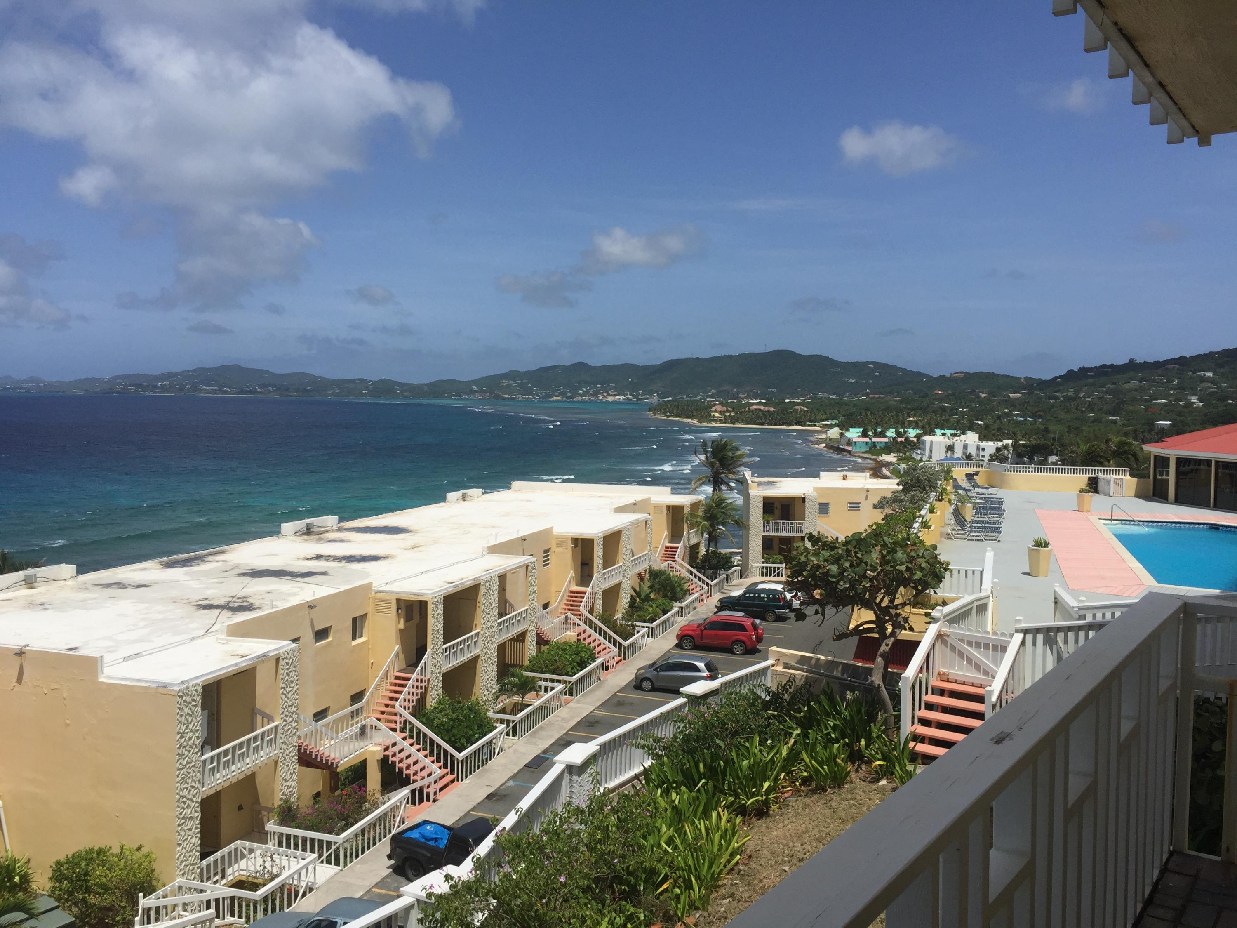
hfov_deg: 61.7
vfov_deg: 48.2
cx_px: 618
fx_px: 1036
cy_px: 464
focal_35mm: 29
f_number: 2.2
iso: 32
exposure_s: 1/4405
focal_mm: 4.15
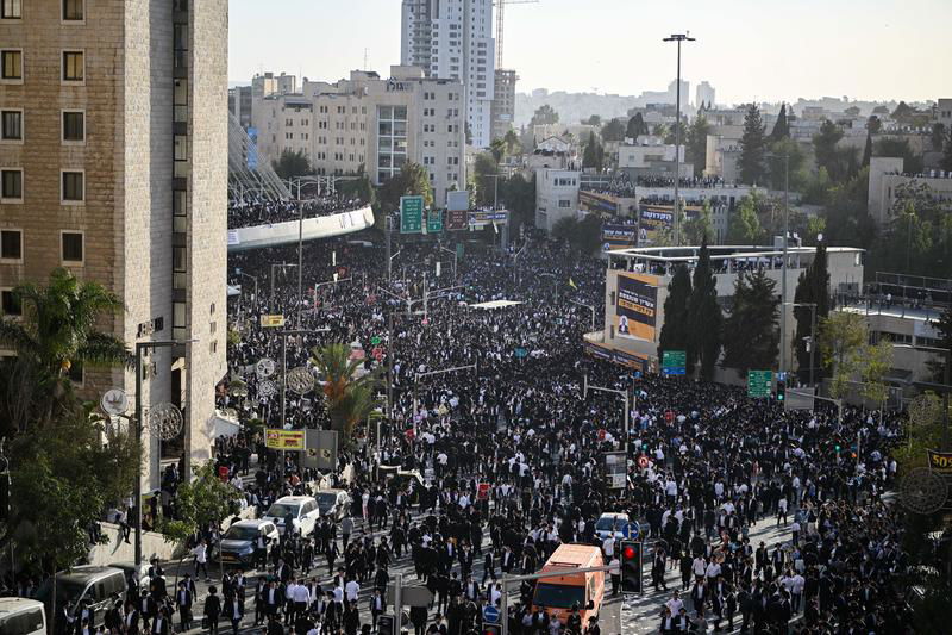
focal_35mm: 70
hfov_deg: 28.8
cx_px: 476
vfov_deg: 19.4
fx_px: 1851
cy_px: 318
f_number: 2.8
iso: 200
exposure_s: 1/1600
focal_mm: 70
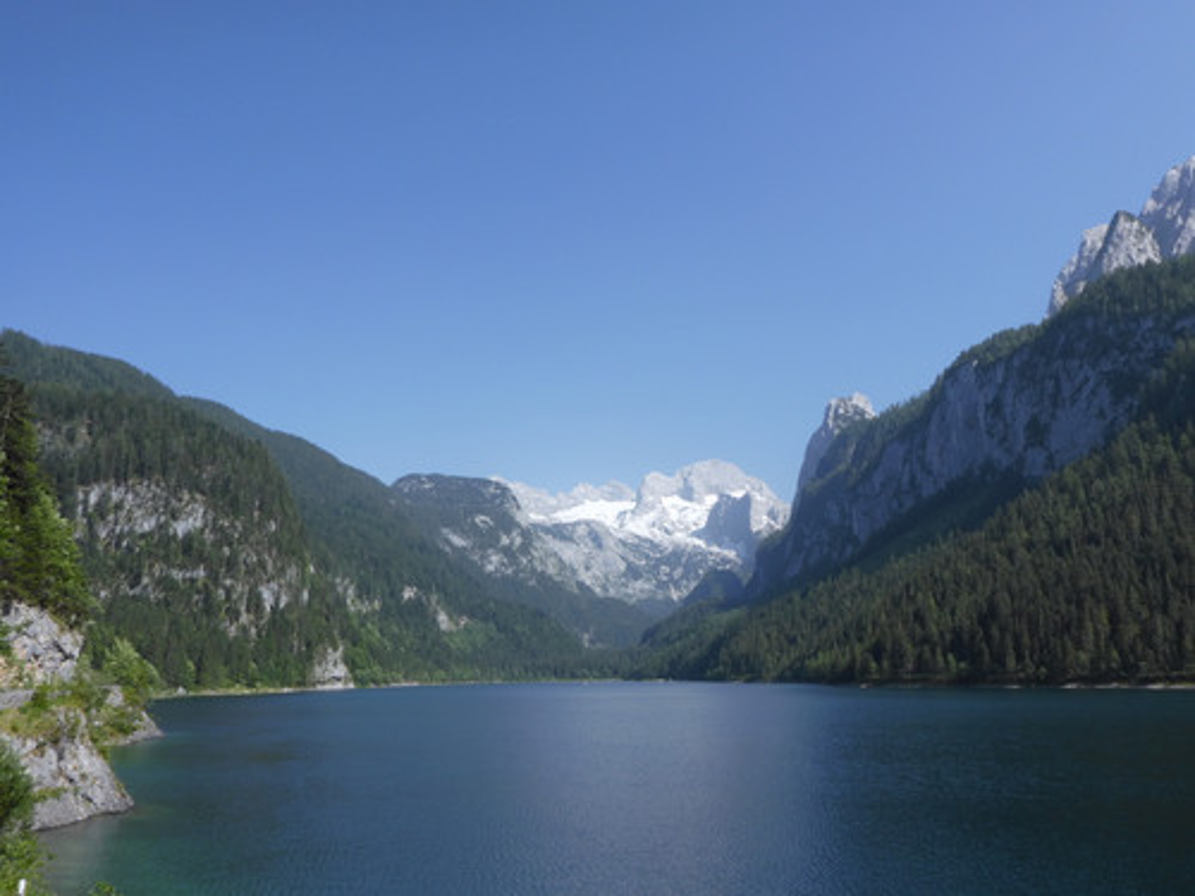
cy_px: 448
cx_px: 598
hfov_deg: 63.4
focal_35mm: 28
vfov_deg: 49.7
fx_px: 967
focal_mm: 4.9
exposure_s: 1/800
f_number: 3.3
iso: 80
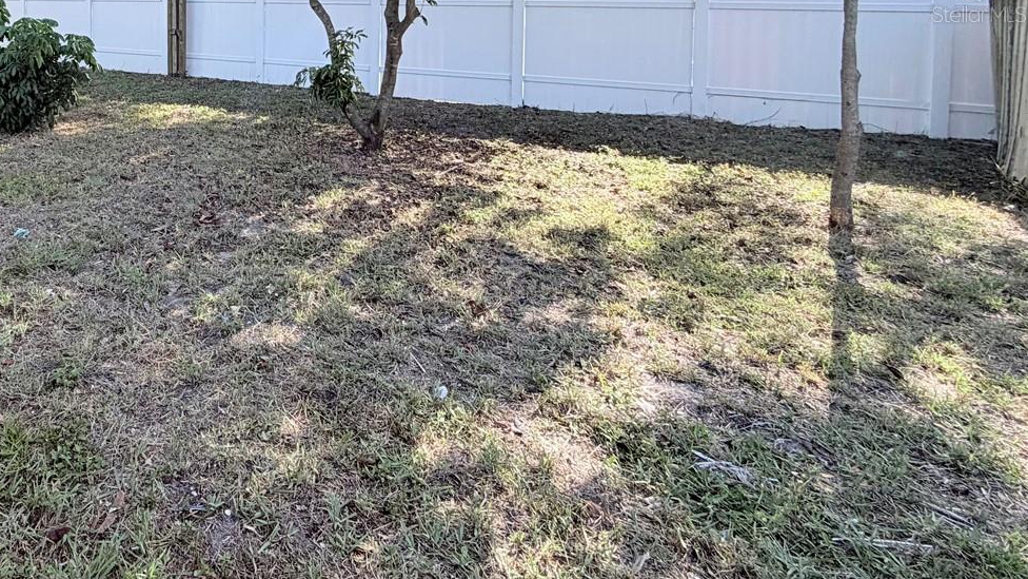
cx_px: 189
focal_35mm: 25
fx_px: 681
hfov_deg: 66.4
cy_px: 14
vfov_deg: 40.8
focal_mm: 2.22
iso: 64
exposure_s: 1/502
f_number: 2.2
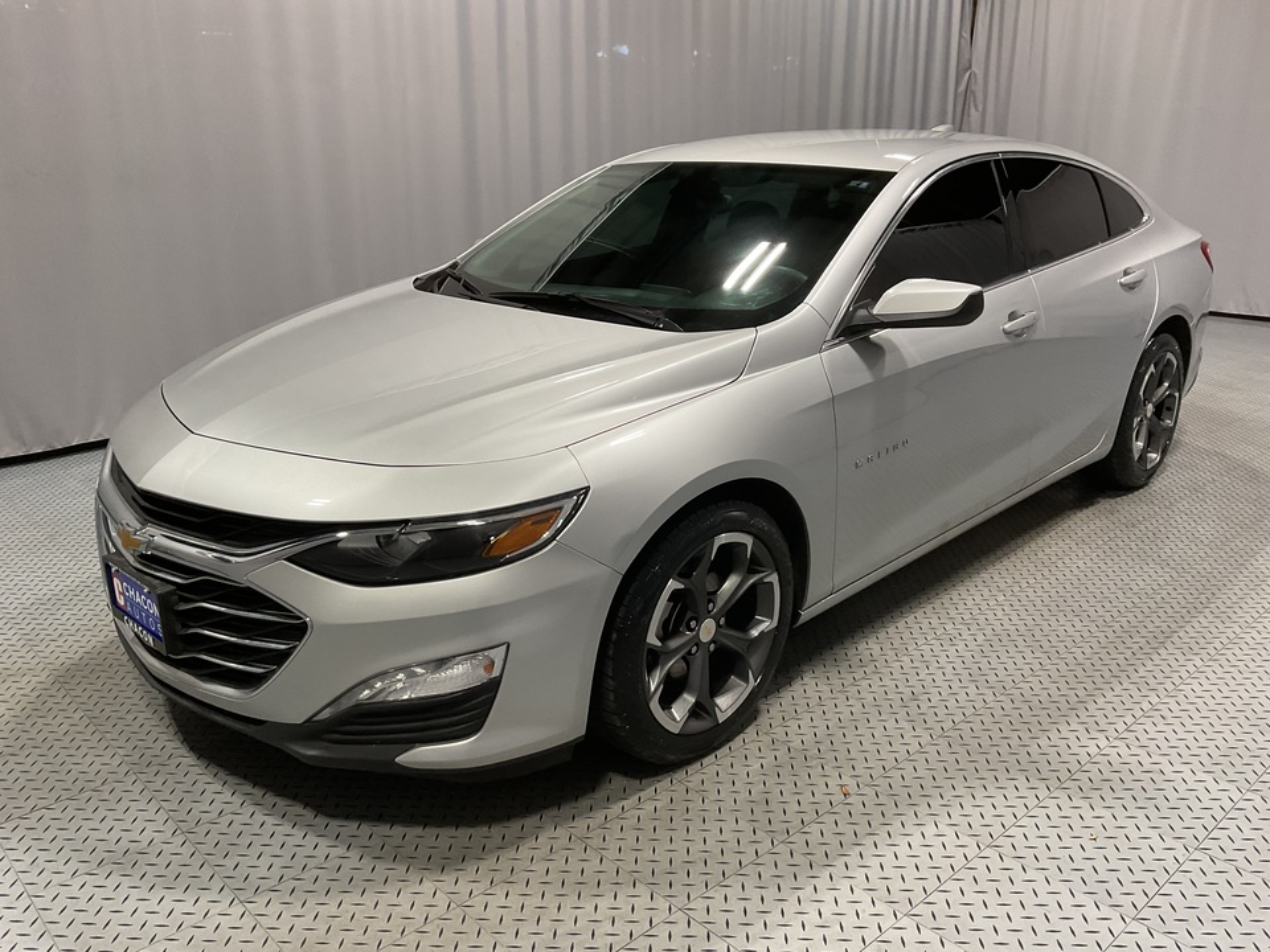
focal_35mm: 29
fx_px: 1064
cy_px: 476
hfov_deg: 61.7
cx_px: 635
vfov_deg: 48.2
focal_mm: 3
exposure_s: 1/120
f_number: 1.8
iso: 64
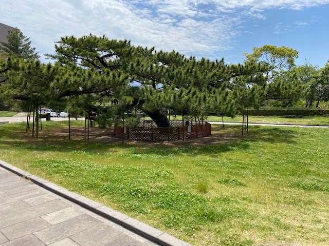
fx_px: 247
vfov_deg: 53.1
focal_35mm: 26
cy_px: 123
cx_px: 164
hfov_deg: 67.3
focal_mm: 4.25
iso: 32
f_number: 1.8
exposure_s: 1/2463
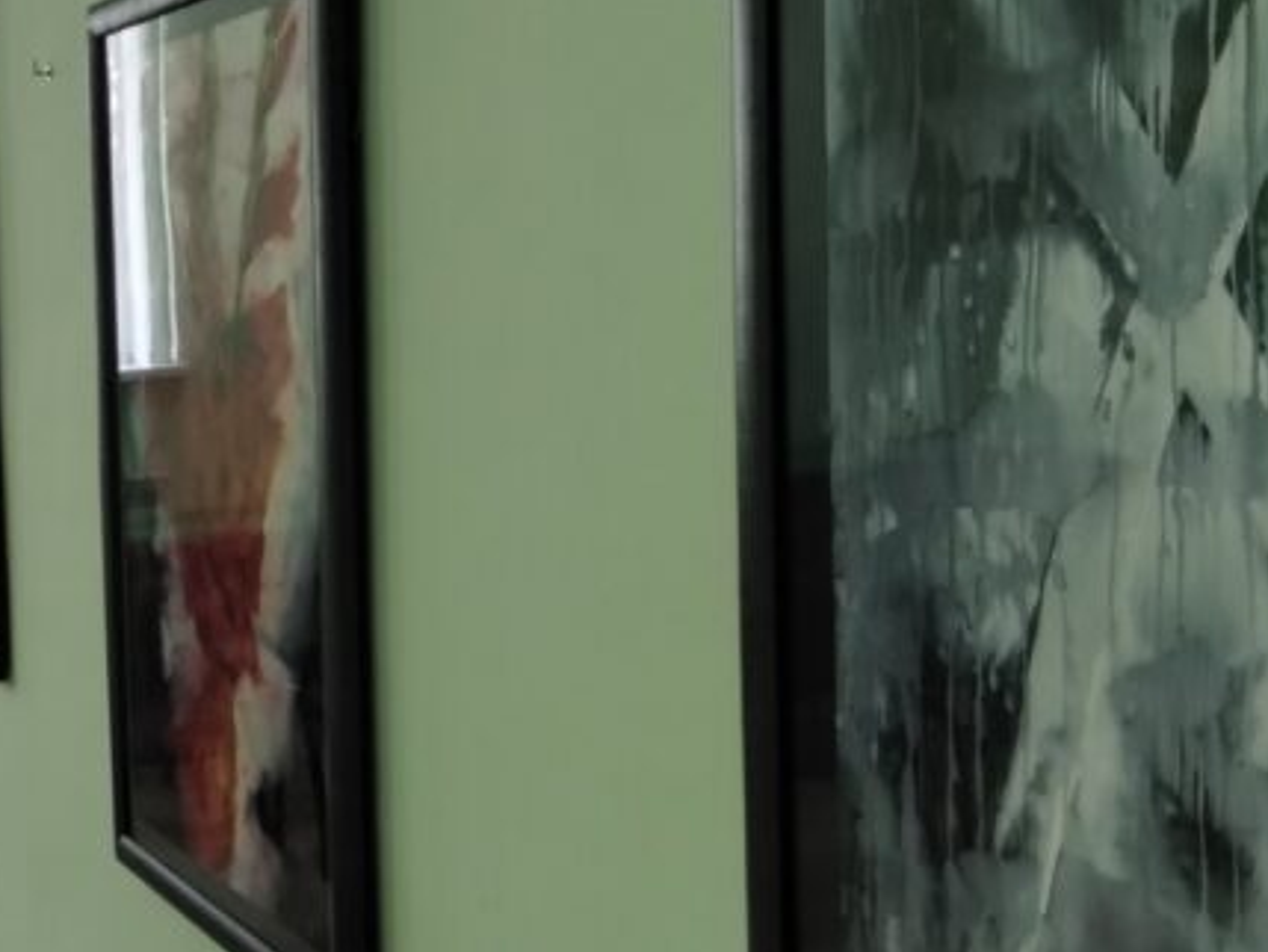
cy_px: 559
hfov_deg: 29.6
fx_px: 2272
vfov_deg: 23.6
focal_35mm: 62
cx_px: 74
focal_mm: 2.78
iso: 79
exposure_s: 1/100
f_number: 2
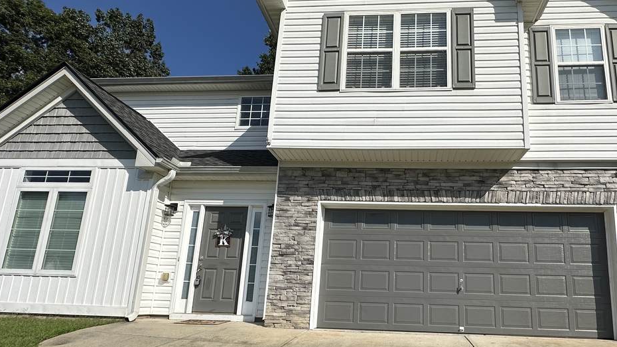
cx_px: 383
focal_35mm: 21
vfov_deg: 52.5
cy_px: 234
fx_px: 344
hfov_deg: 82.3
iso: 50
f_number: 2.2
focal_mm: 2.22
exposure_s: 1/4132
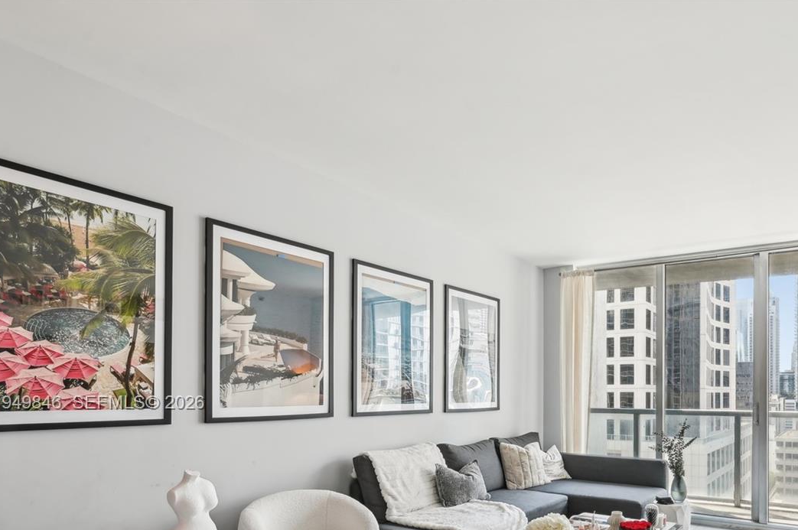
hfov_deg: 72.0
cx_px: 578
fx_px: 509
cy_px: 404
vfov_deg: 52.3
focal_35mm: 23
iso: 100
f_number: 8
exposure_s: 1/40
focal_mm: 15
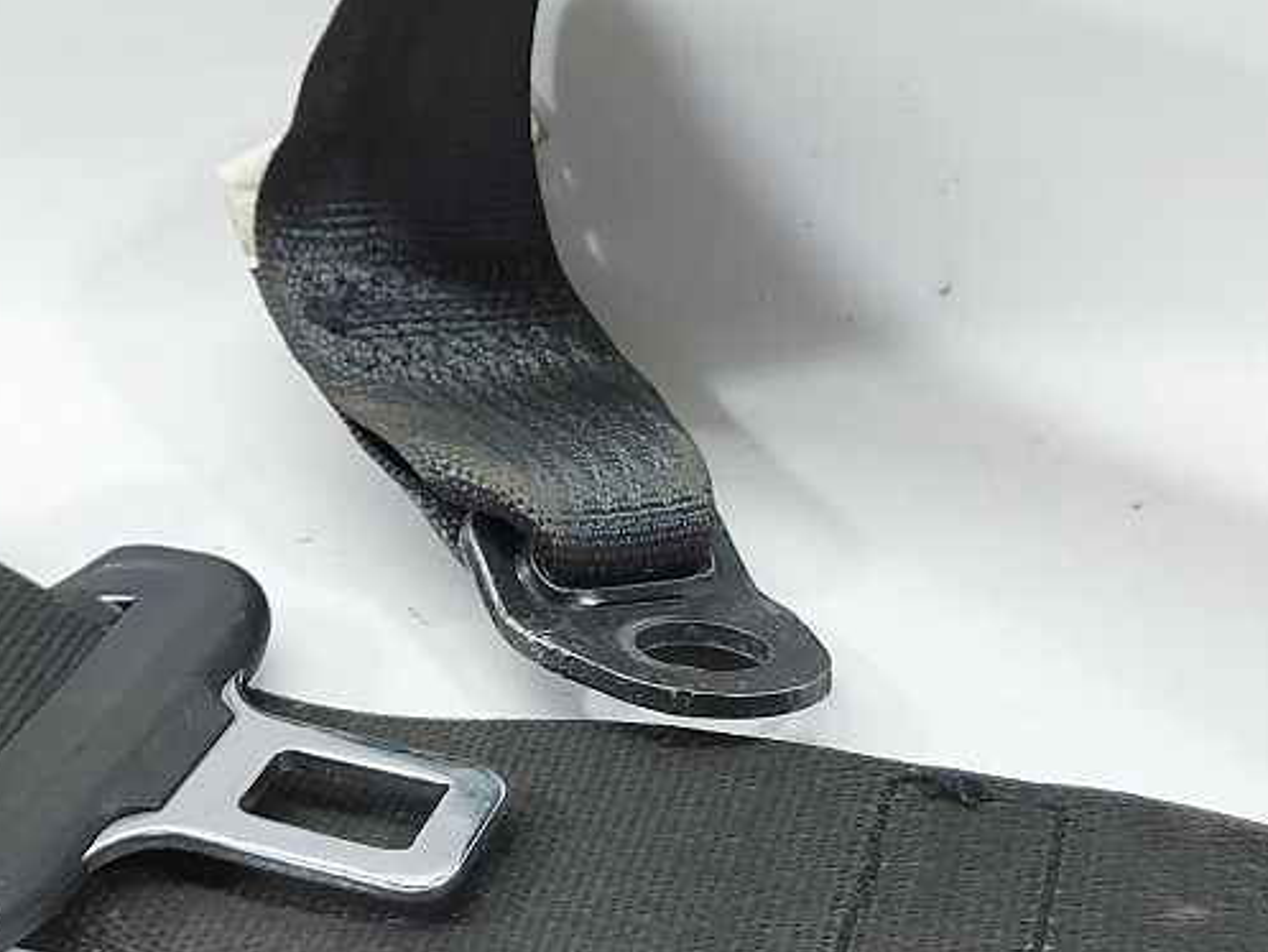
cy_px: 342
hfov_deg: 28.9
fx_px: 2455
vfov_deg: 21.9
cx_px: 504
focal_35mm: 67
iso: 80
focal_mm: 5.23
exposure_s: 1/50
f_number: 1.8
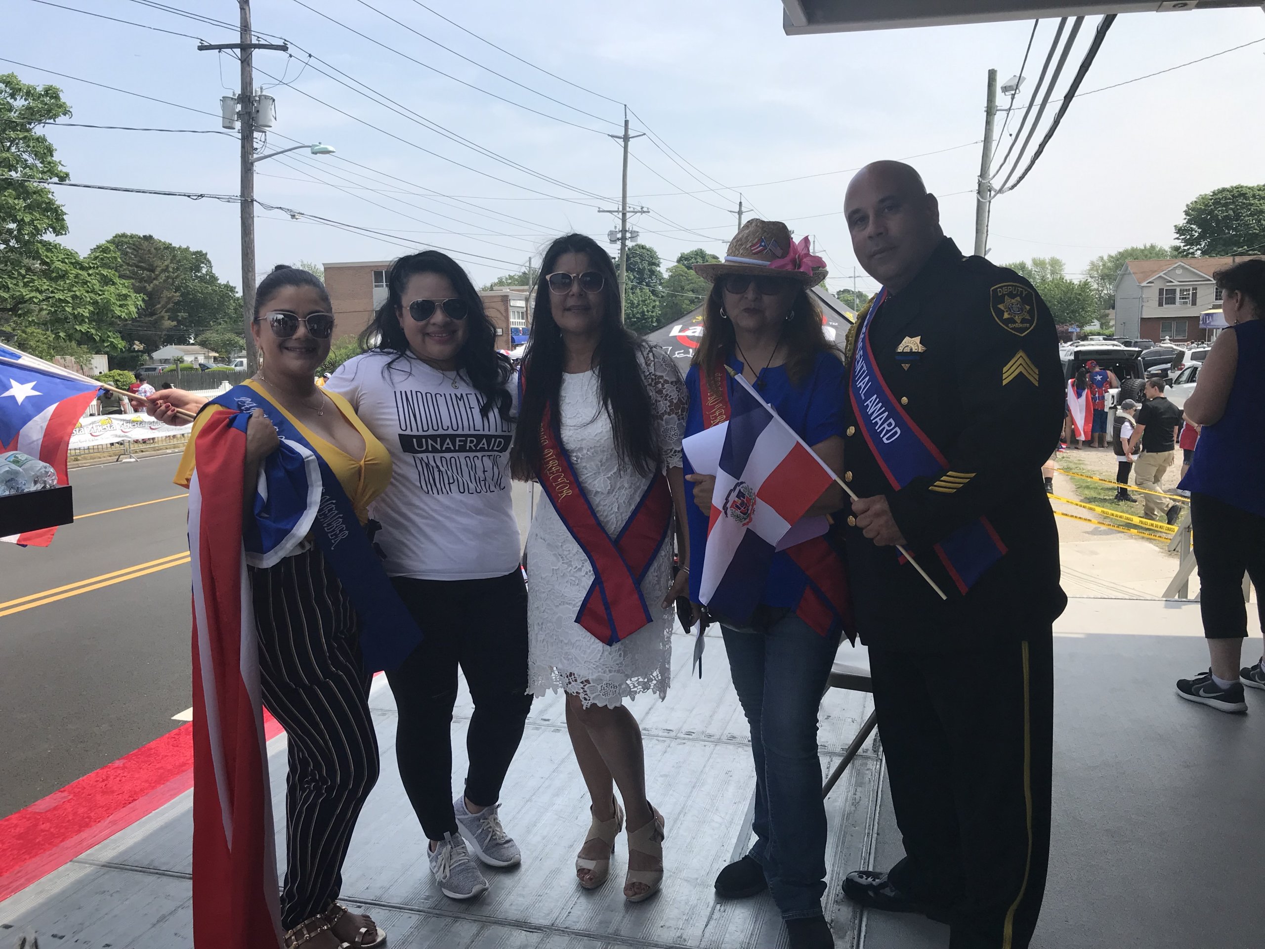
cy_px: 474
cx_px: 632
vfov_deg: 49.7
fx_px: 1023
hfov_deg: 63.4
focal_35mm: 28
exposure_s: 1/1842
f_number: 1.8
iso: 20
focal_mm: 3.99
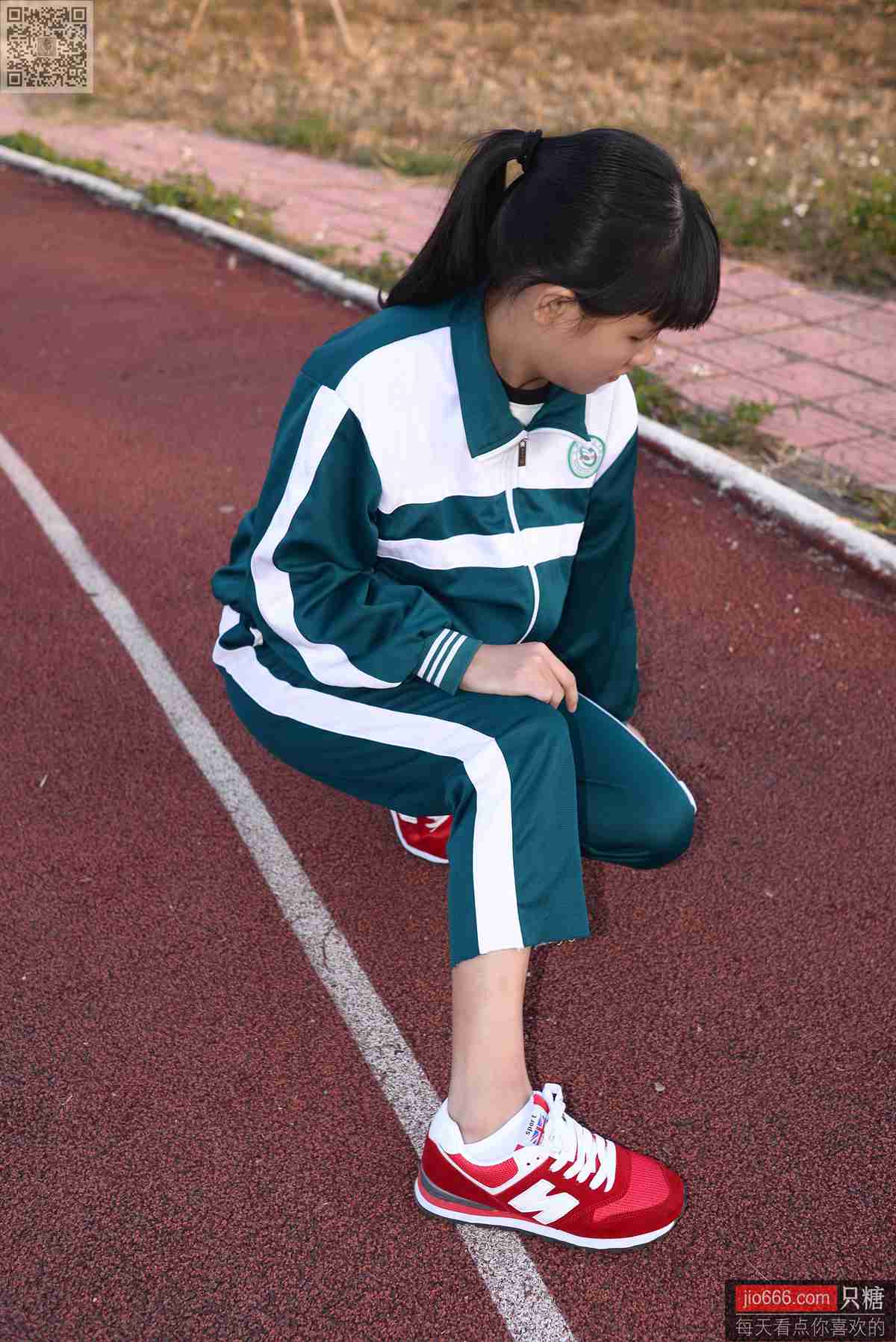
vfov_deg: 54.4
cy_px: 671
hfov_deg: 37.9
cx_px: 448
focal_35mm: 35
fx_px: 1306
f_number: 5.6
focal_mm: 35
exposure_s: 1/100
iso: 100
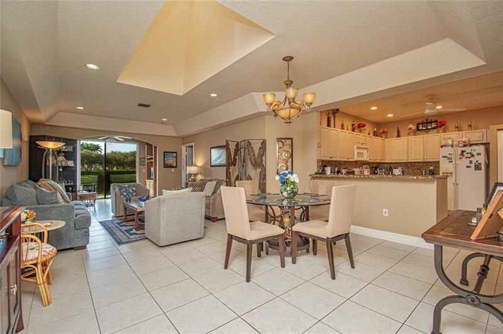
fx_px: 209
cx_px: 252
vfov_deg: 77.2
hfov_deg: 100.4
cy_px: 167
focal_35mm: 15
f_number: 5
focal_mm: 10
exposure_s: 1/100
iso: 800
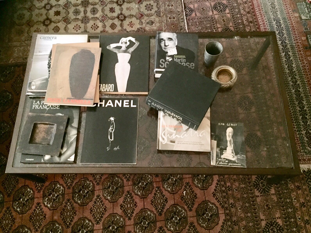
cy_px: 116
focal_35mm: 29
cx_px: 156
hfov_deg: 61.7
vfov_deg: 48.2
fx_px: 261
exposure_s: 1/17
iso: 640
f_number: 2.2
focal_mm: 4.15
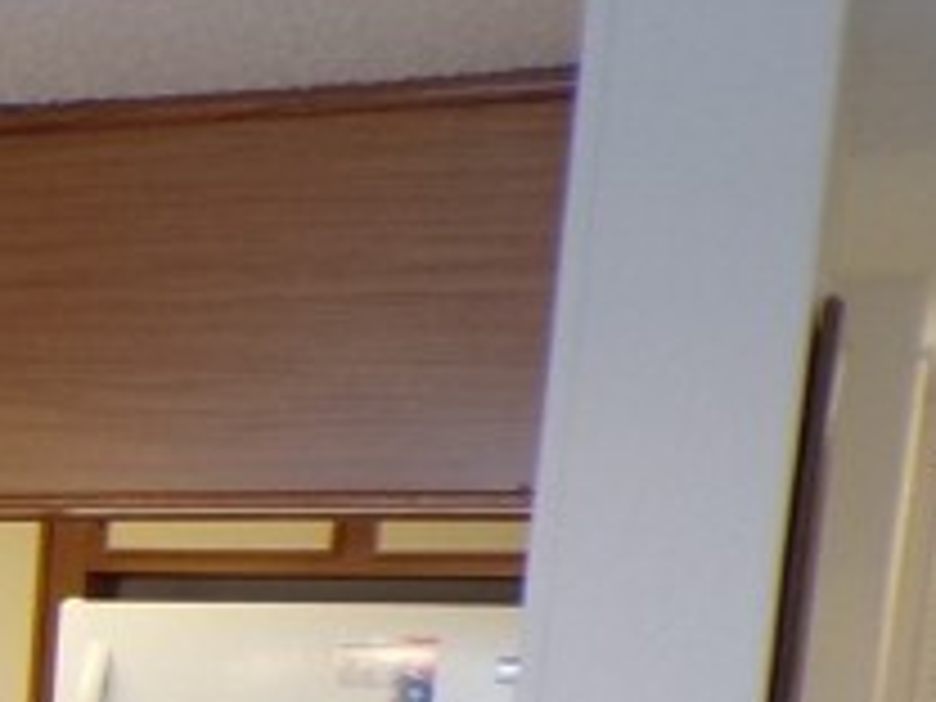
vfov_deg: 11.5
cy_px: 1310
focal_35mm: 118
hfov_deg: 13.7
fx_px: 3191
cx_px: -1053
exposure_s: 1/34
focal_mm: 4.3
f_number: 3
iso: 195
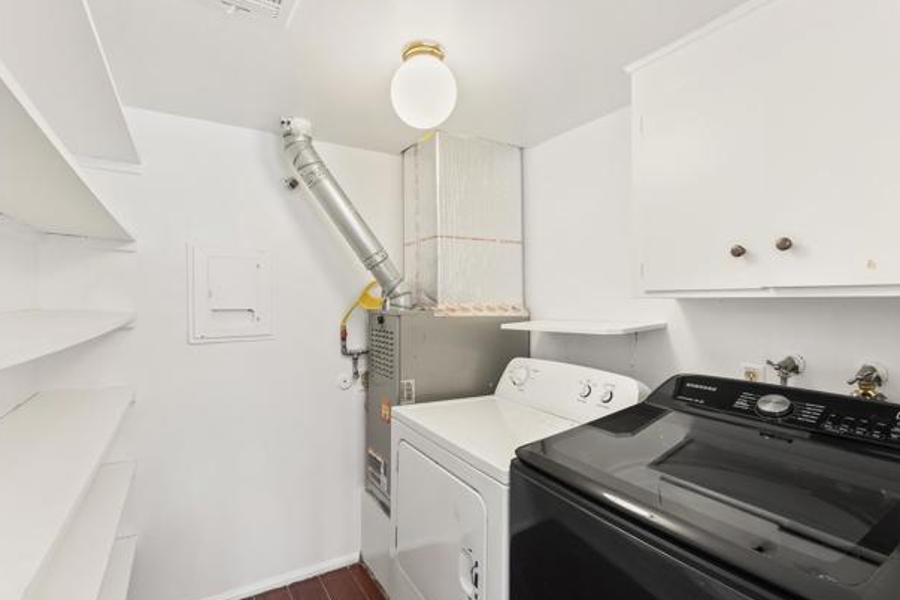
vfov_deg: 70.4
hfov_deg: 93.2
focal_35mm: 17
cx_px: 424
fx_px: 425
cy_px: 304
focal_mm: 16
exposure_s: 1/8
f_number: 8
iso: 500
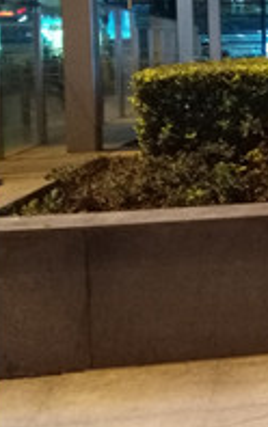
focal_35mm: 75
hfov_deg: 14.5
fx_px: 875
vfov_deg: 27.0
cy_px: 89
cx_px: 530
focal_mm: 2.96
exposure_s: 1/33
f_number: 2
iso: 1337
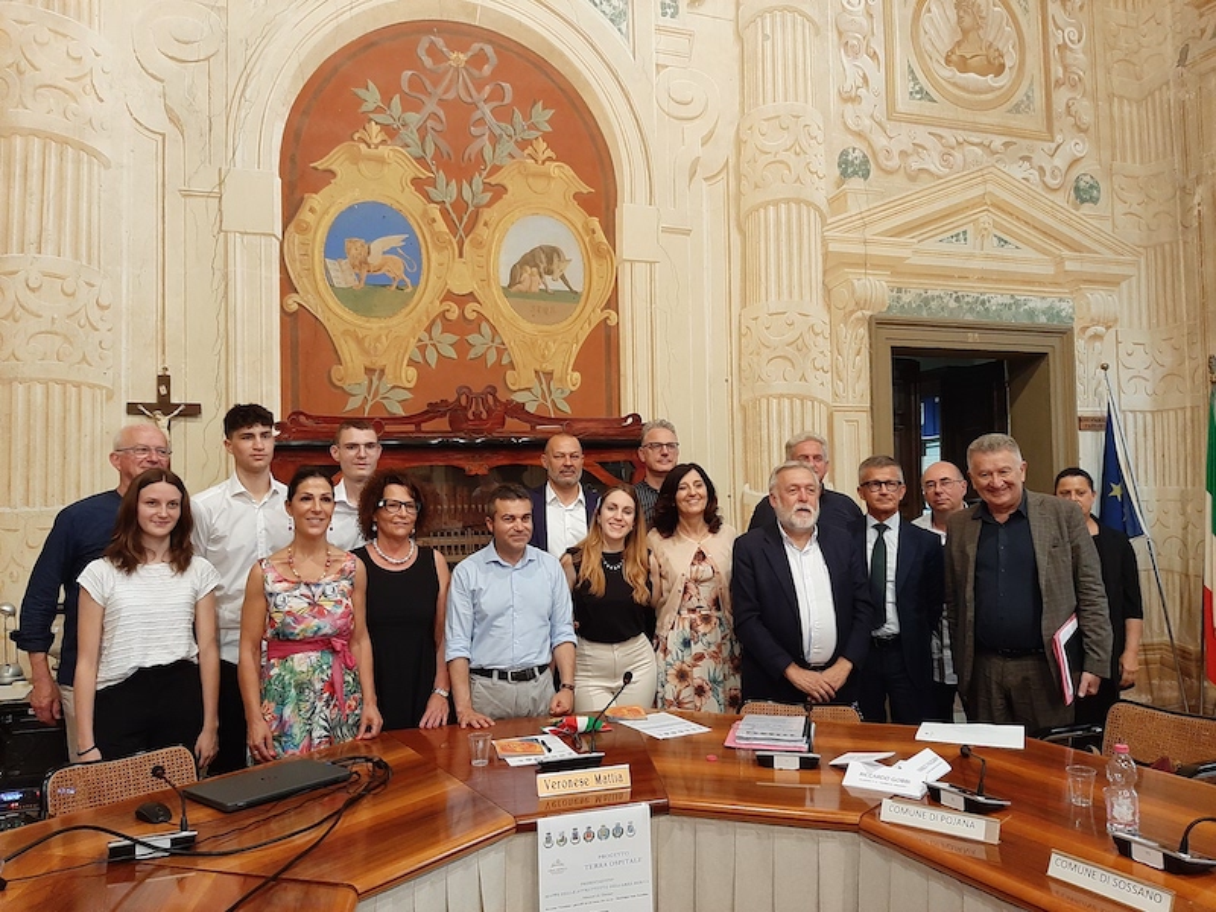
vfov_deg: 53.1
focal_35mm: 26
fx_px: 913
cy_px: 456
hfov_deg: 67.3
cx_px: 608
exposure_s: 1/25
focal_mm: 3.93
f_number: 1.7
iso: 200
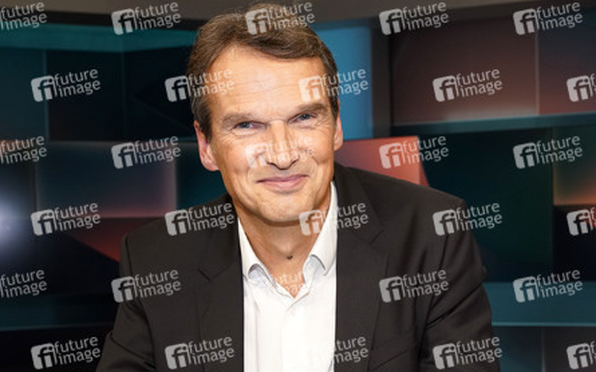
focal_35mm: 33
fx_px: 536
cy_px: 186
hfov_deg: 58.2
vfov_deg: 38.3
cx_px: 298
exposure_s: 1/125
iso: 2000
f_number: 5.6
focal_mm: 32
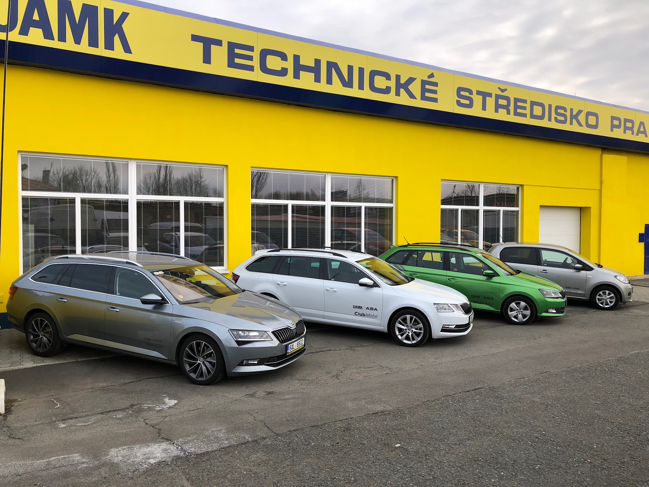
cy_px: 244
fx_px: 525
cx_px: 324
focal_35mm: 28
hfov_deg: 63.4
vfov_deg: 49.7
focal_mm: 4
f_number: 1.8
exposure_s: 1/774
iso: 20
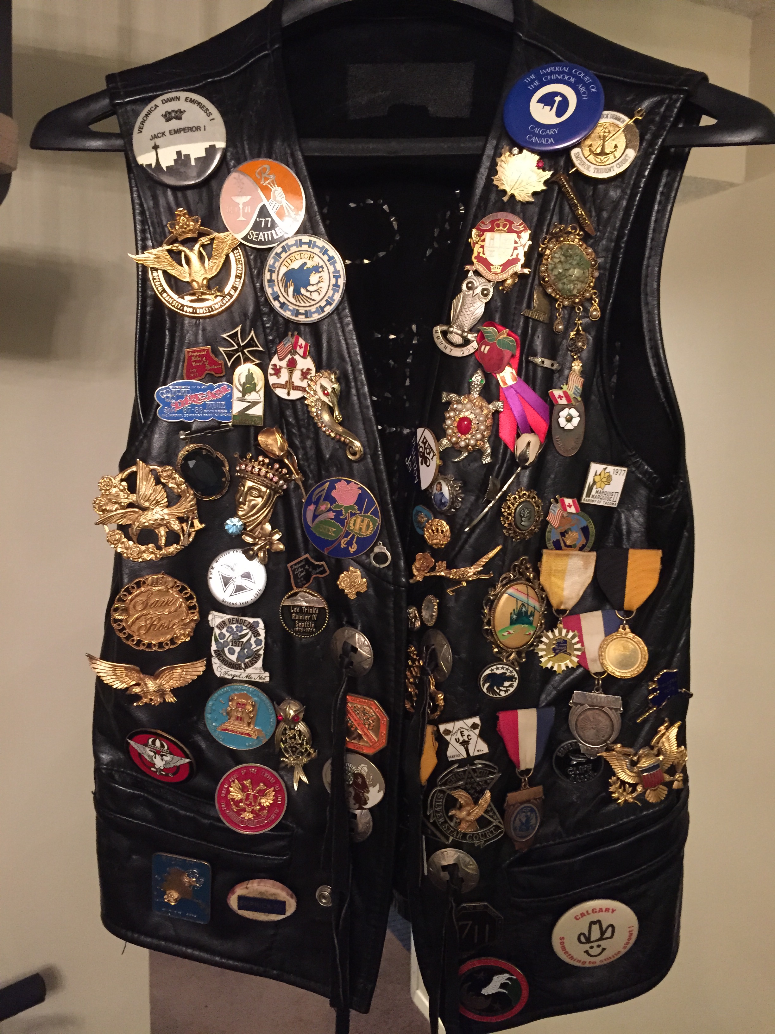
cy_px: 517
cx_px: 388
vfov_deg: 61.7
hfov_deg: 48.2
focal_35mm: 29
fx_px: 866
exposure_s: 1/15
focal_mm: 4.15
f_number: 2.2
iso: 320
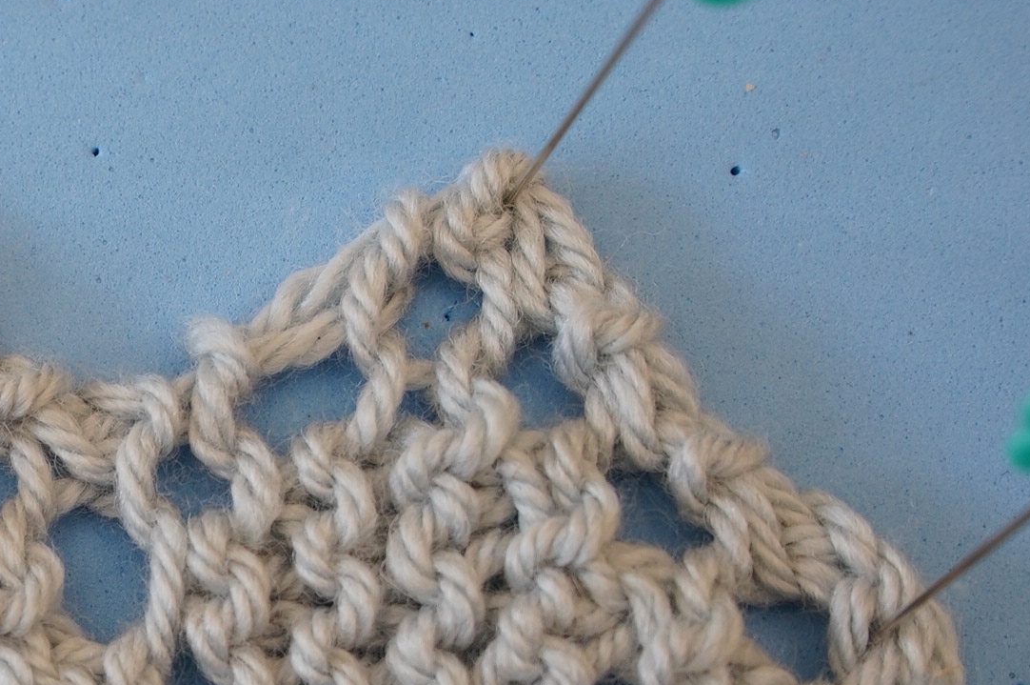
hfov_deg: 21.8
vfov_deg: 15.1
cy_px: 626
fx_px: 2544
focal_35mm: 89
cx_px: -76
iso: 640
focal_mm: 32
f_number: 6.3
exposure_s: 1/50
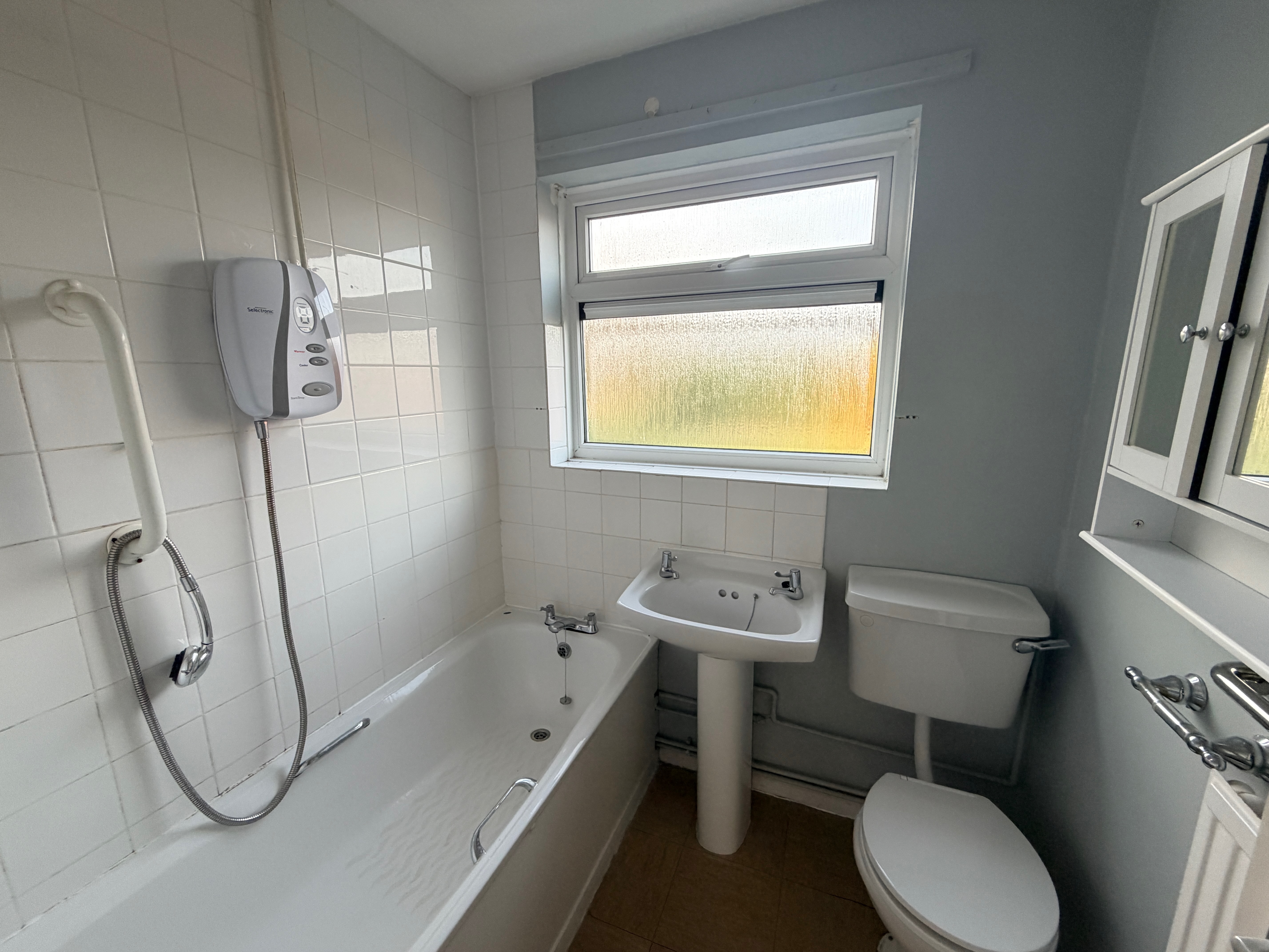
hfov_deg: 102.1
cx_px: 634
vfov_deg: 85.7
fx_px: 513
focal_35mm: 14
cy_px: 476
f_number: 2.2
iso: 160
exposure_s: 1/121
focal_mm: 2.22
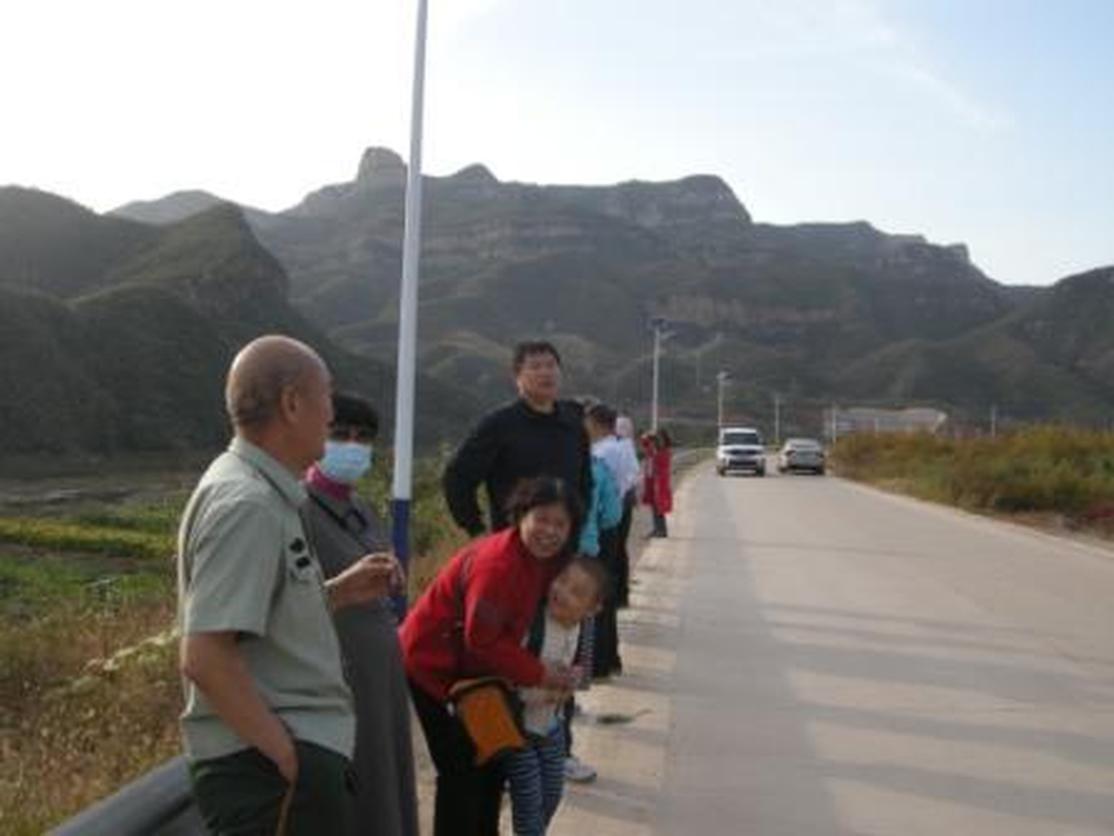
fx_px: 1126
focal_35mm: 35
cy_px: 418
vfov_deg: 40.7
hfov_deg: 52.6
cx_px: 557
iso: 64
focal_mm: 7.5
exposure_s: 1/156
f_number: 4.8
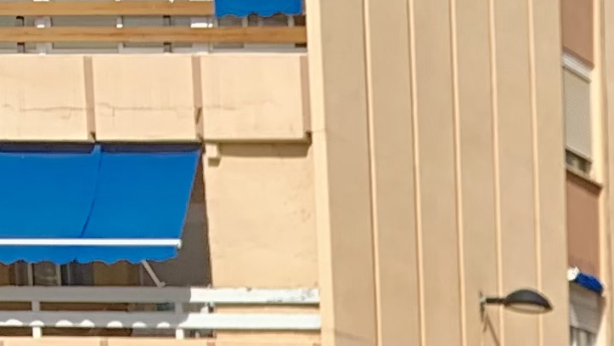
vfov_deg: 6.7
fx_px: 2573
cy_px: 1156
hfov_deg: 11.5
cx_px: 1414
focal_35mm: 158
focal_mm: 4.25
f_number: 1.8
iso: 25
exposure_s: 1/1368
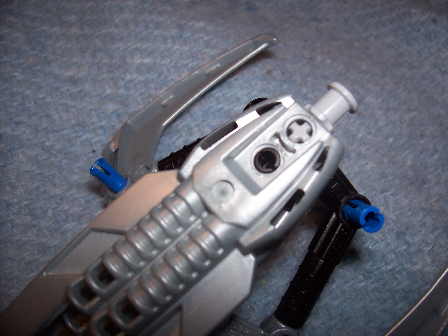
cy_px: 168
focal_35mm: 34
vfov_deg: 41.8
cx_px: 224
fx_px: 440
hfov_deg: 54.0
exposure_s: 1/64
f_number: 2.7
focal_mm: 5.6
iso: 80
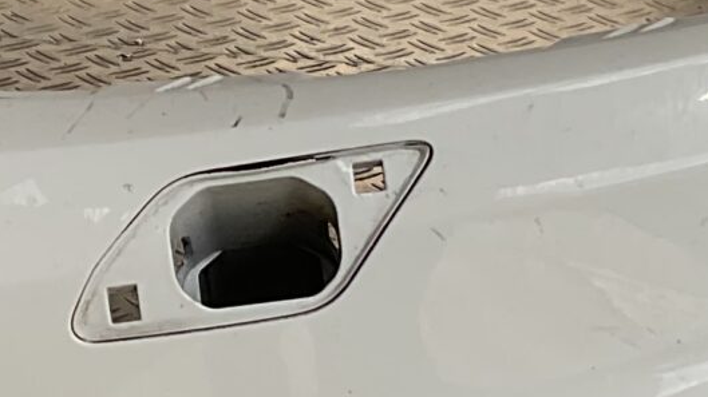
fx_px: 2871
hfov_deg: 13.9
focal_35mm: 153
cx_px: 63
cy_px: 65
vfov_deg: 7.9
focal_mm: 3
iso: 16
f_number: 1.8
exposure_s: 1/586
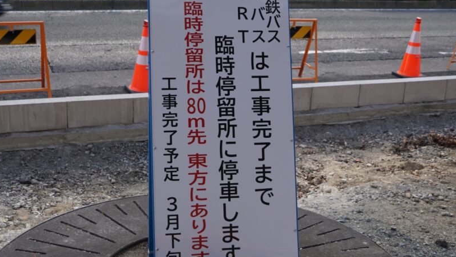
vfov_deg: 24.9
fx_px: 580
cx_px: 220
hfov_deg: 42.9
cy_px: 128
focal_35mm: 48
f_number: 4.5
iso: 100
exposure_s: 1/100
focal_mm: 24
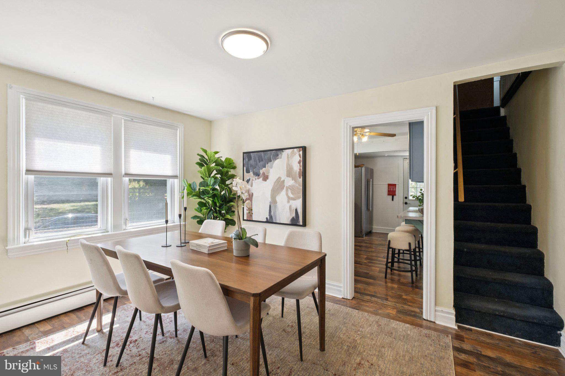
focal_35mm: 15
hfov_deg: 100.4
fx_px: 235
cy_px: 188
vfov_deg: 77.3
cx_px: 282
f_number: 8
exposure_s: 1/20
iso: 250
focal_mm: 10
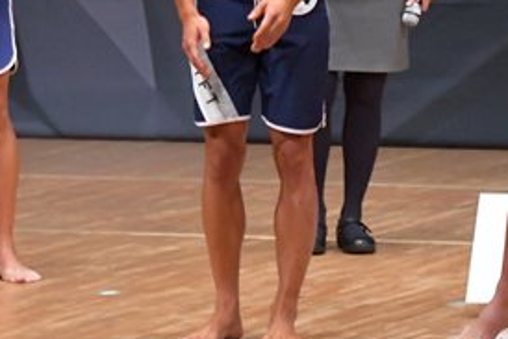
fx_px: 8668
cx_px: 453
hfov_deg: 3.4
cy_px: 102
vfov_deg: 2.2
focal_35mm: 614
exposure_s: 1/400
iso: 8000
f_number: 5.6
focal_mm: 145
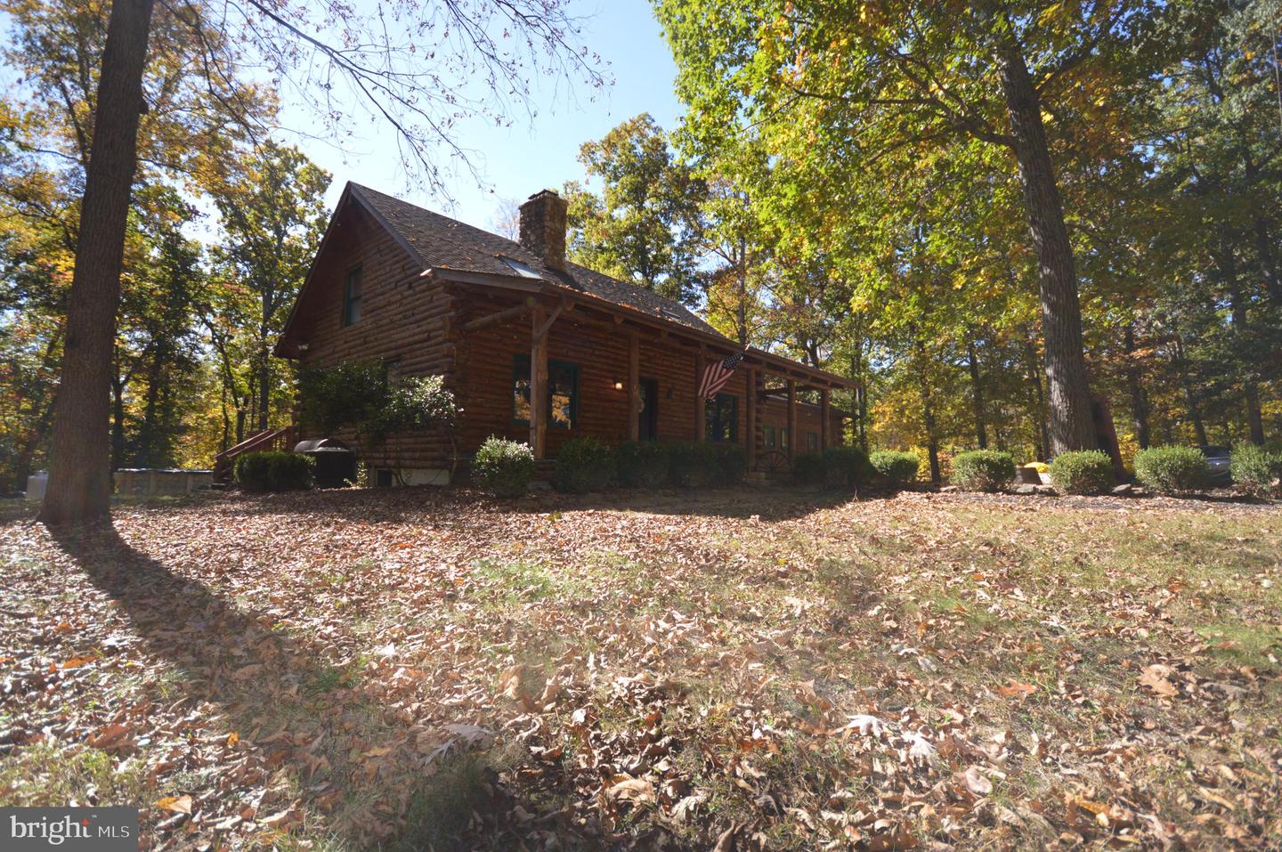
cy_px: 426
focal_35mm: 15
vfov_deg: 77.2
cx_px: 641
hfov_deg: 100.4
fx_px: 534
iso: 100
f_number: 4.5
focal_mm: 10
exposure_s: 1/200
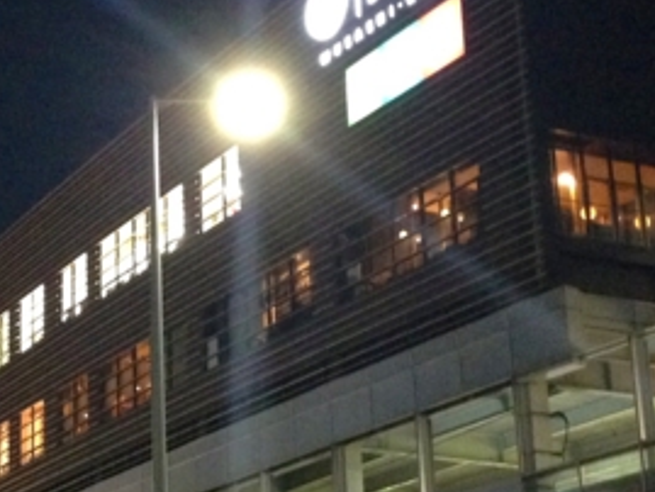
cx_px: 41
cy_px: 292
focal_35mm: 98
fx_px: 1855
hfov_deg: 19.6
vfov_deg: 15.1
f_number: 2.4
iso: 500
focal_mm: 4.12
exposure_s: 1/15
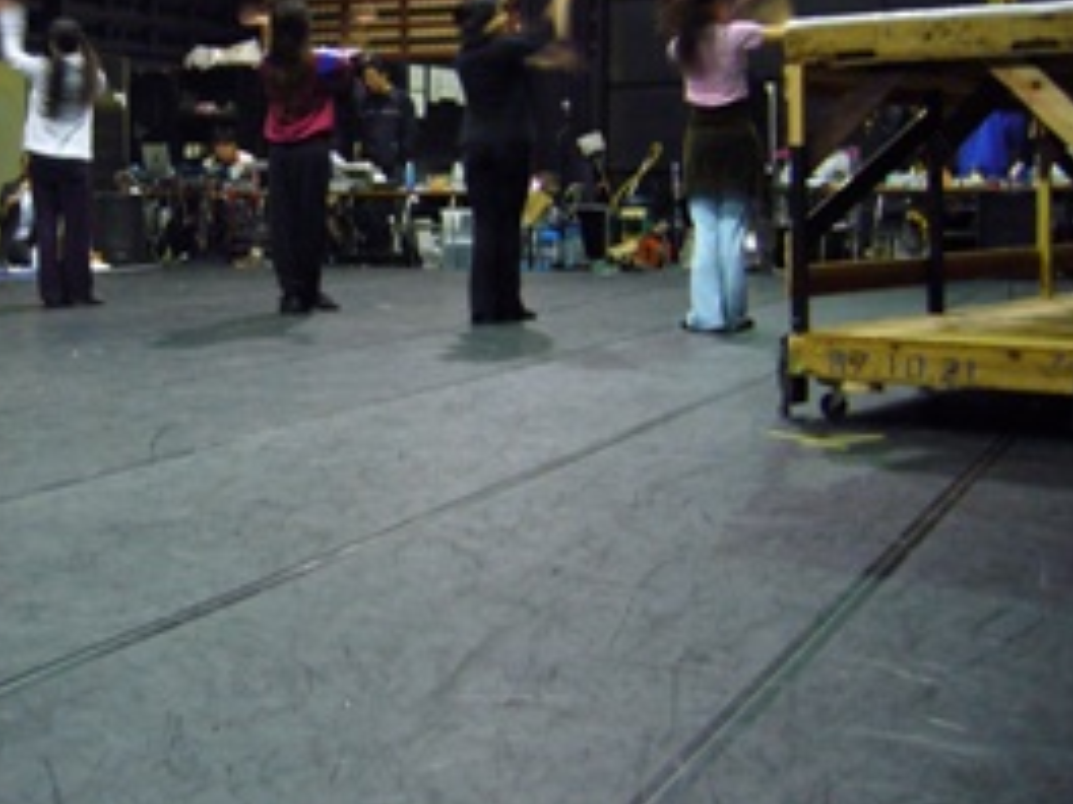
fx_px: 1736
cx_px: 272
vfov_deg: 25.8
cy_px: 201
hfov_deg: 33.7
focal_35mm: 56
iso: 200
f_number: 2.8
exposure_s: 1/8
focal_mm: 5.8
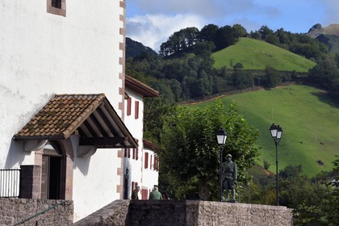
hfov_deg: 10.3
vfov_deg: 6.9
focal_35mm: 200
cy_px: 113
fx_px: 1883
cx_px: 170
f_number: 11
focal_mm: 200
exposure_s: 1/250
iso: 200
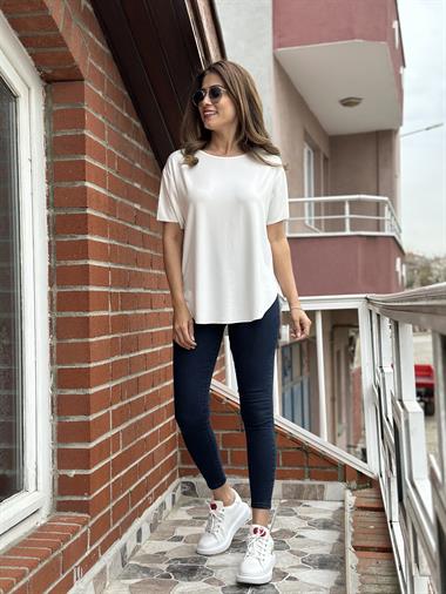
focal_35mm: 48
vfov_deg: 39.6
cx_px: 223
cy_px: 297
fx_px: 824
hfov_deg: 30.3
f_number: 1.78
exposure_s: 1/627
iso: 80
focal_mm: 6.86
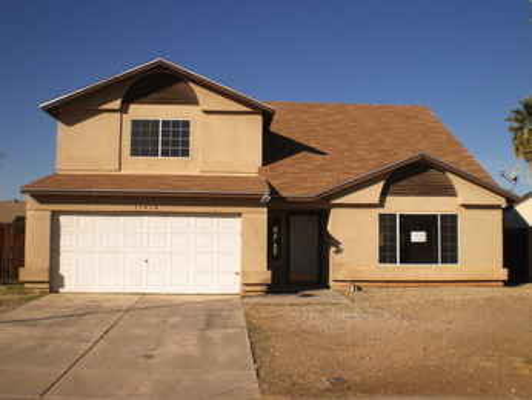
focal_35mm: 38
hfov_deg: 48.9
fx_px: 584
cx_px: 266
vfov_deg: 37.8
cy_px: 200
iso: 50
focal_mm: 6.3
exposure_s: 1/640
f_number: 4.4
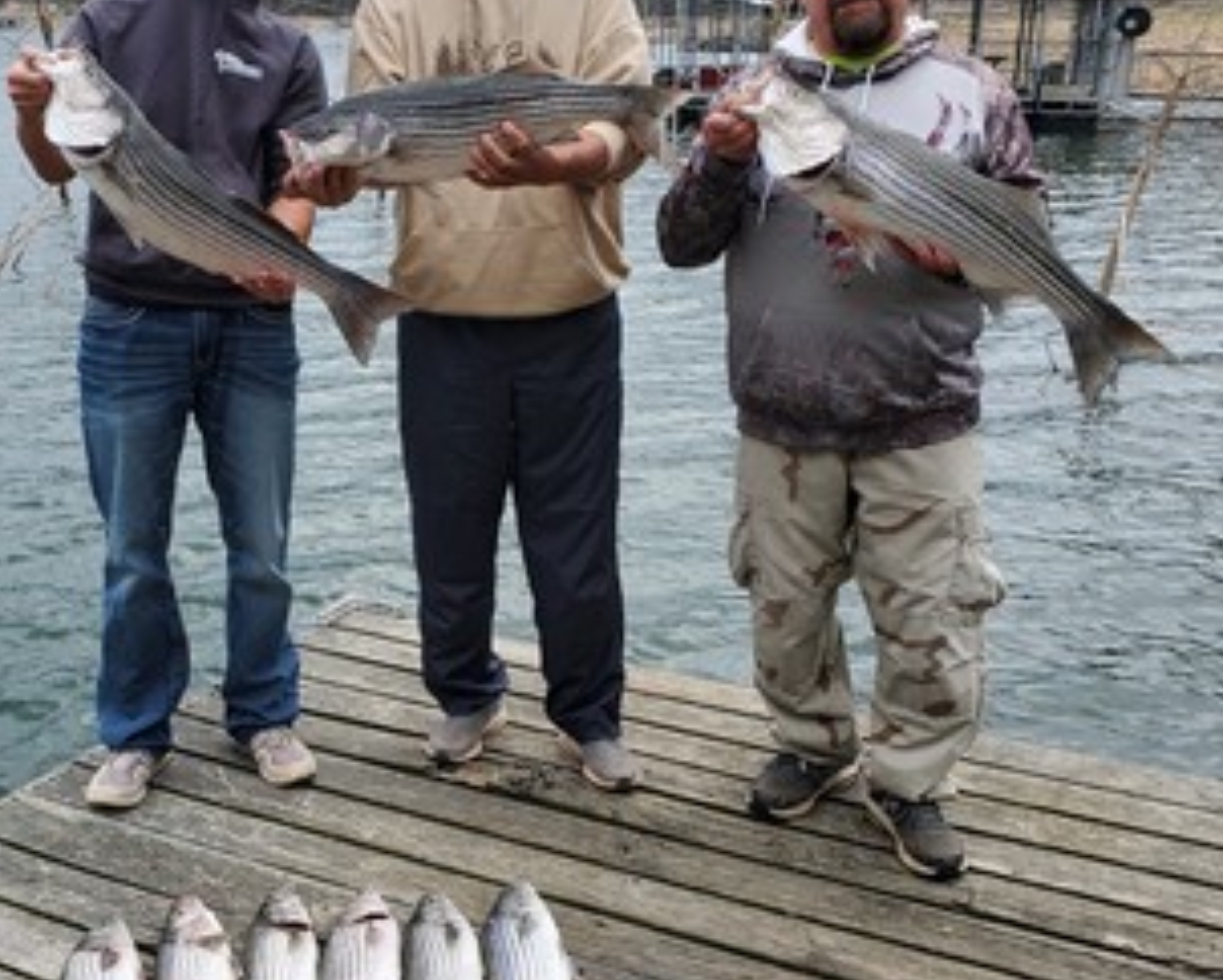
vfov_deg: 36.5
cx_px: 531
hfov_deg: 44.7
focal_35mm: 41
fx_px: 1485
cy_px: 482
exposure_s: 1/758
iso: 50
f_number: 2.4
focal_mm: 4.3
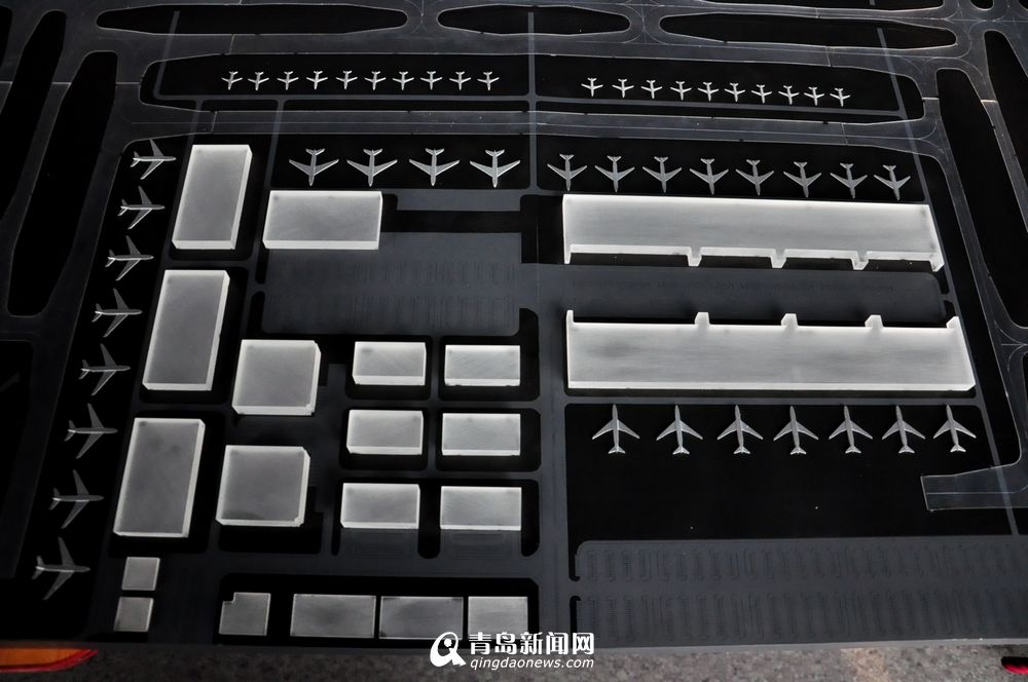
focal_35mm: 27
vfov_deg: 47.8
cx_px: 514
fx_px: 770
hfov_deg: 67.4
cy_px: 341
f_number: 4
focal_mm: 18
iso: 1600
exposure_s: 1/1600
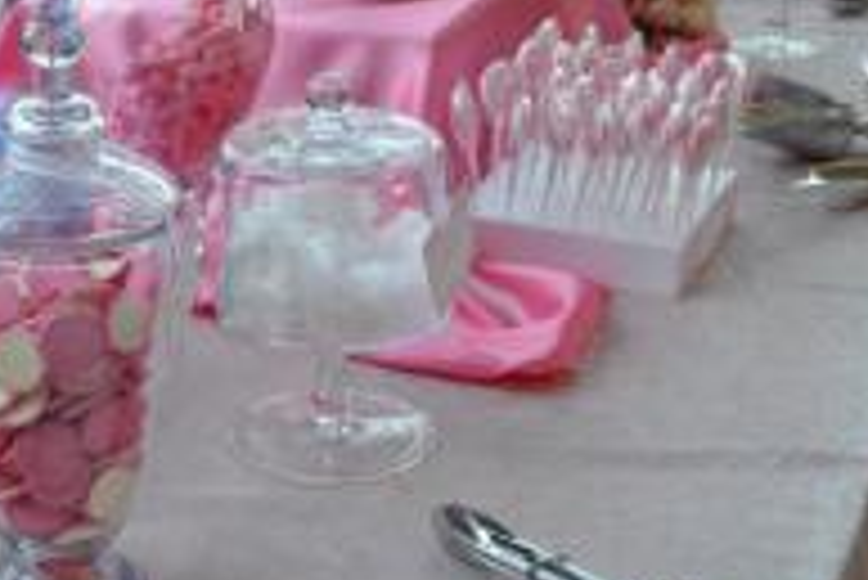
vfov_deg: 17.4
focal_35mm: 78
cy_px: 144
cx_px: 92
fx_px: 1882
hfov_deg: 25.2
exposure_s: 1/30
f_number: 4.2
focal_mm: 26
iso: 220
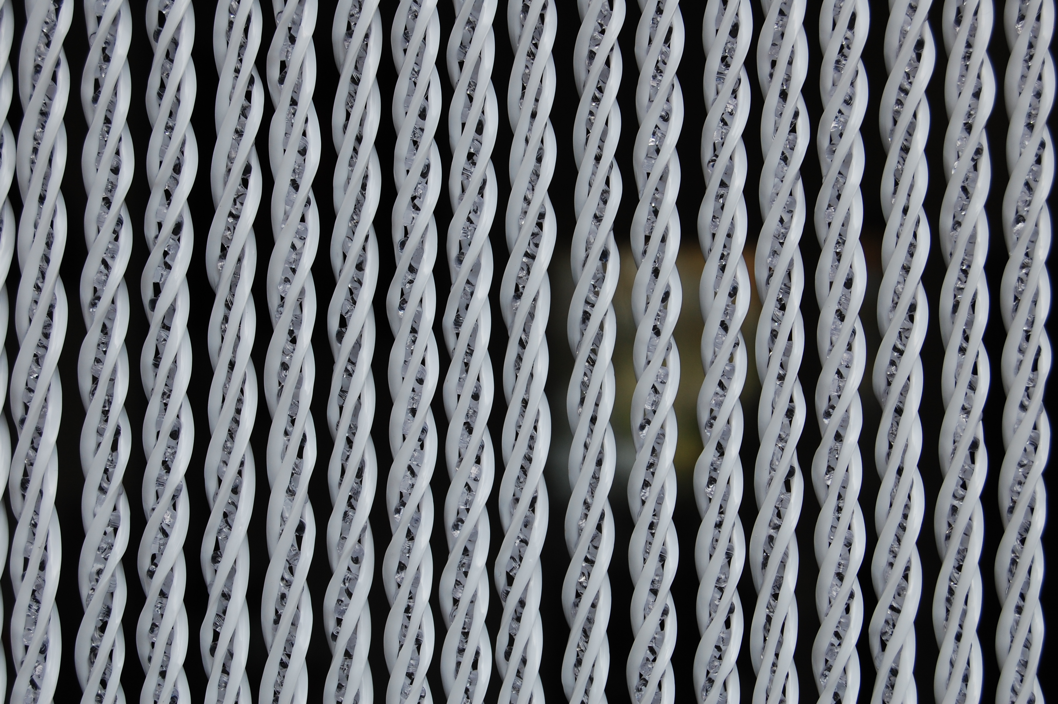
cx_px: 529
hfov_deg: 24.6
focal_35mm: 82
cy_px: 352
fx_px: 2422
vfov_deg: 16.5
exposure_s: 1/320
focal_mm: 55
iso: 200
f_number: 9
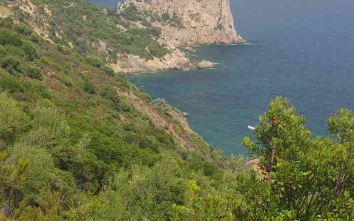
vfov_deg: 11.7
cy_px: 63
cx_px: 232
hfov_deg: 18.6
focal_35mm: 112
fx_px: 1079
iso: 200
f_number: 11
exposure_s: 1/100
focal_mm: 45
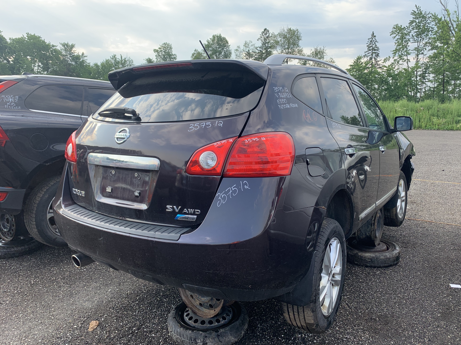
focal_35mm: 27
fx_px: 360
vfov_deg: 51.3
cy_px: 167
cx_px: 237
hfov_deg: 65.3
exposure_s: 1/412
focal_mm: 4.25
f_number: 1.8
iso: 25
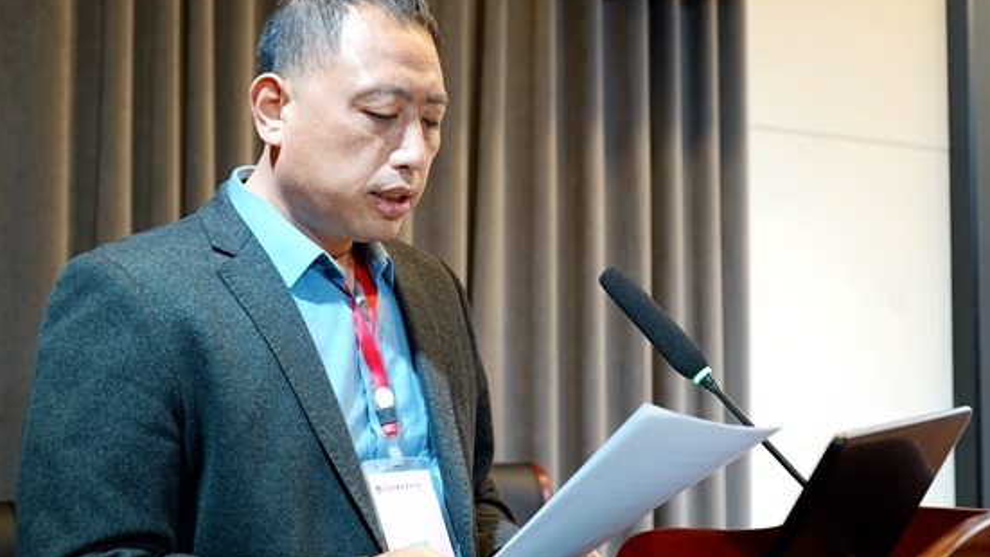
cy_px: 270
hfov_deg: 42.1
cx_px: 496
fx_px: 1286
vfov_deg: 24.4
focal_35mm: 49
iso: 400
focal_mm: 46
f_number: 4.5
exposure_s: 1/50
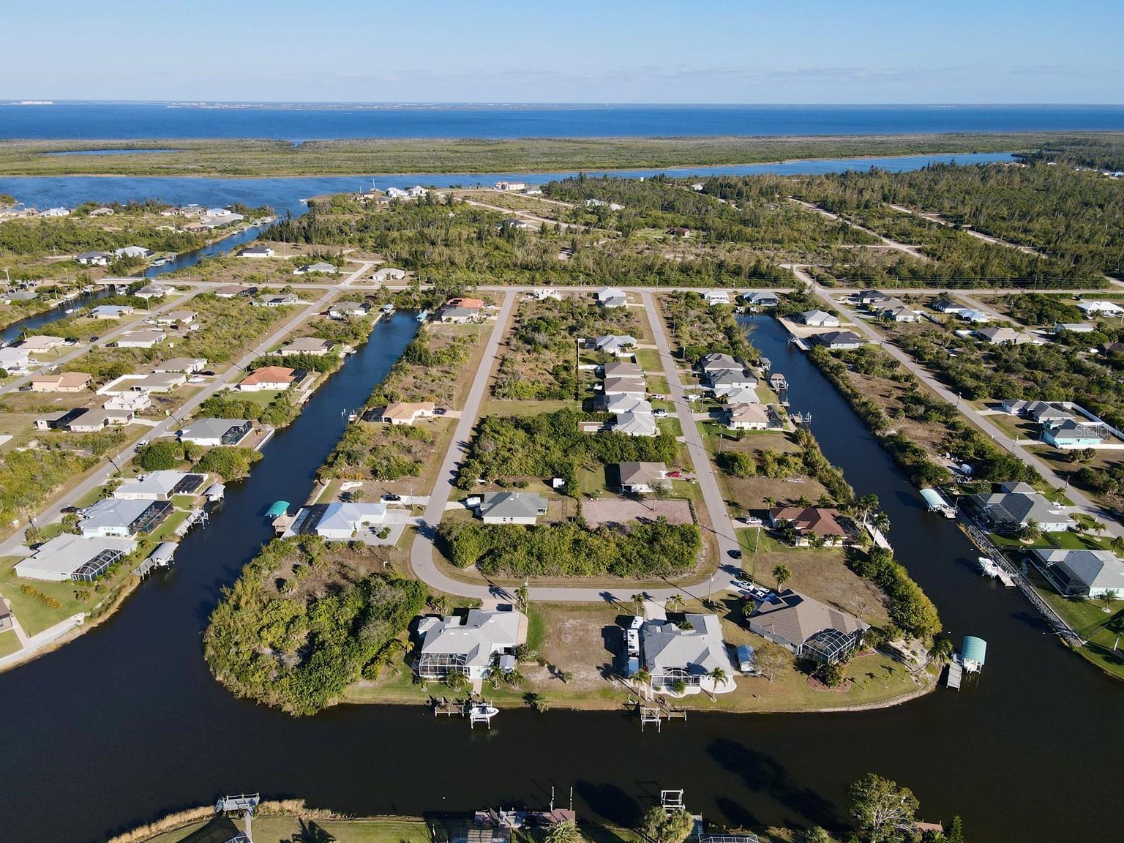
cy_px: 430
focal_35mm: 25
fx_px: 812
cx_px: 558
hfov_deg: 69.4
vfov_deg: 54.9
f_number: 2.8
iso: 100
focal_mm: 4.5
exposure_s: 1/800
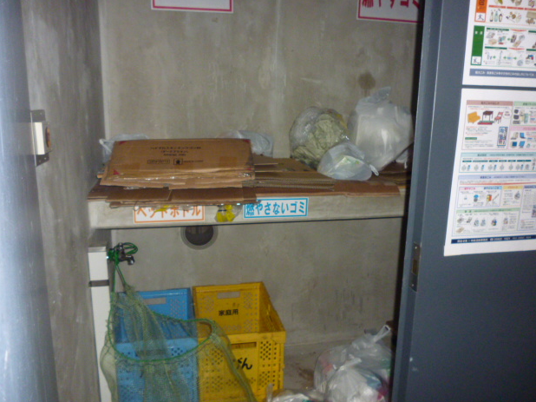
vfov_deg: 48.2
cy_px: 206
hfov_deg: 61.7
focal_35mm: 29
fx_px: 449
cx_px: 271
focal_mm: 5
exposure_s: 1/60
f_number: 3.1
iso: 400
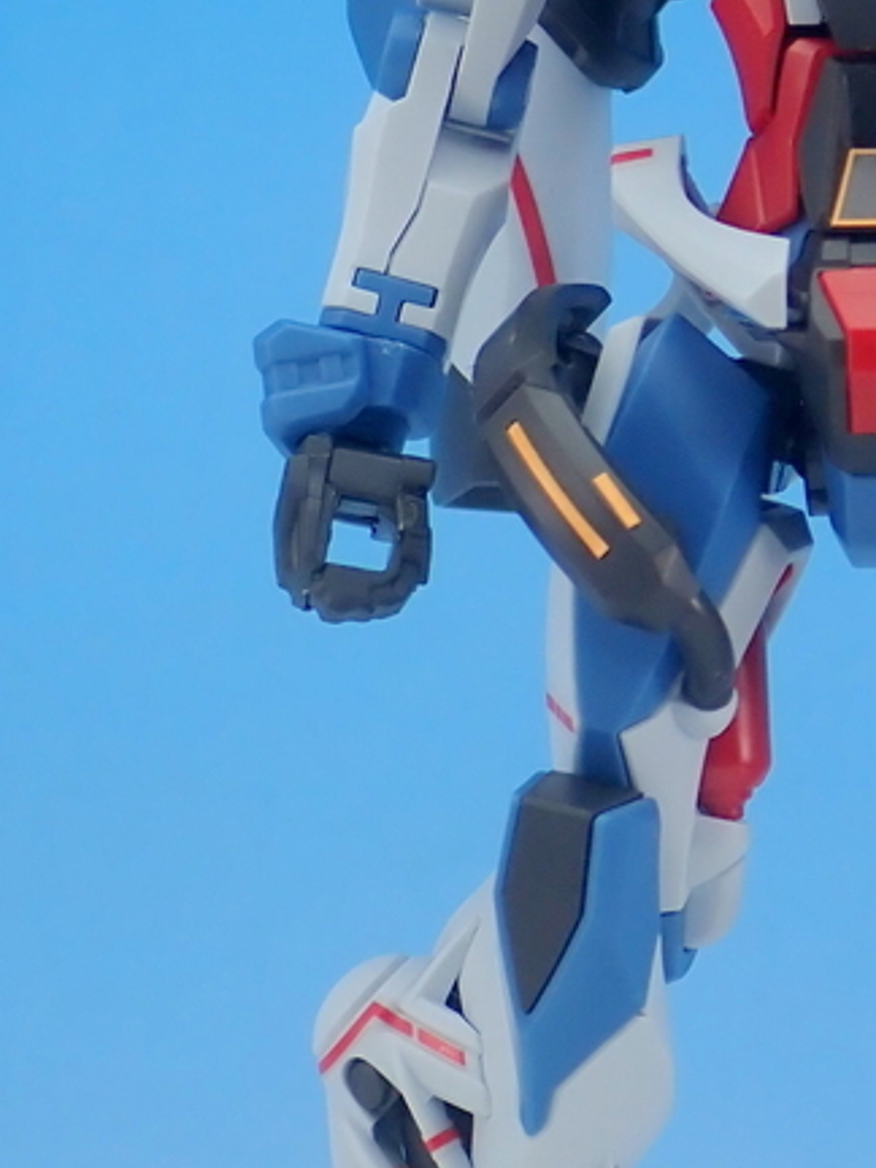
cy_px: 616
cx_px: 873
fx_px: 7524
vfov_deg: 8.9
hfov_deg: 6.6
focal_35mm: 223
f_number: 4.7
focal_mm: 16.79
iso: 100
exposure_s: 1/20
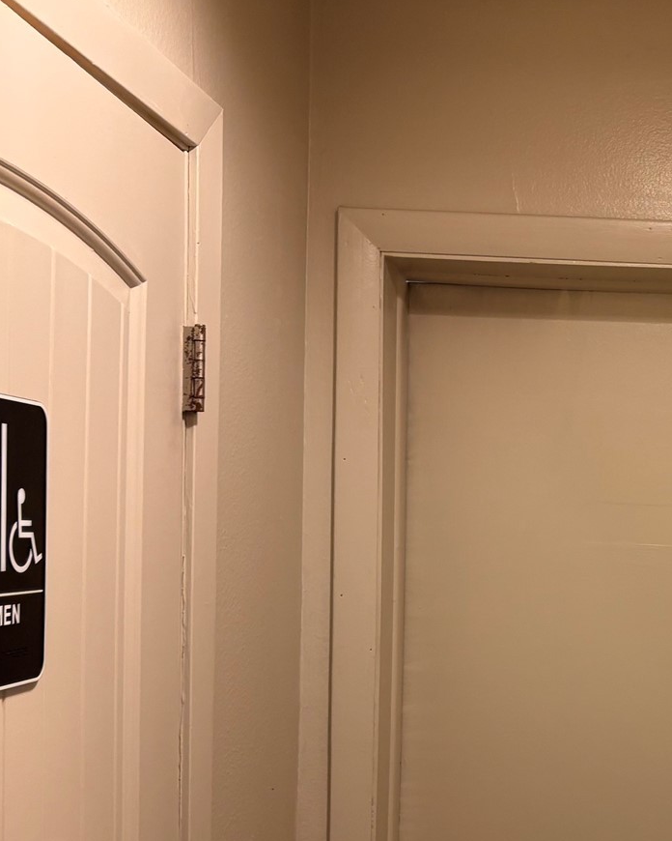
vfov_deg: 33.0
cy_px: 613
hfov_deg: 25.6
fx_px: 1392
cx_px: 689
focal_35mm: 56
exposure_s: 1/60
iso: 160
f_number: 1.6
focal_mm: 5.96
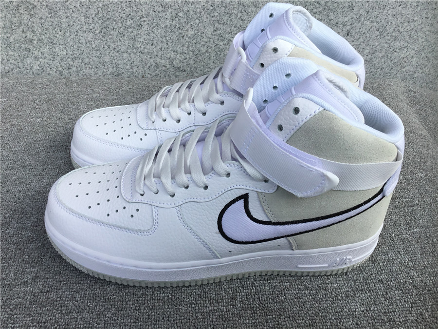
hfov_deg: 58.4
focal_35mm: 31
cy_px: 164
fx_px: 392
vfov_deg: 45.4
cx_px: 219
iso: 25
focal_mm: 3.3
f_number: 2.4
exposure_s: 1/303
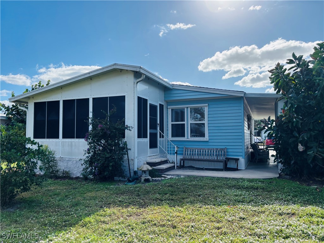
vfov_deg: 53.1
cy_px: 122
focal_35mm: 26
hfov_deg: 67.3
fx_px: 243
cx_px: 162
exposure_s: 1/3937
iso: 50
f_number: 1.6
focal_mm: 5.96
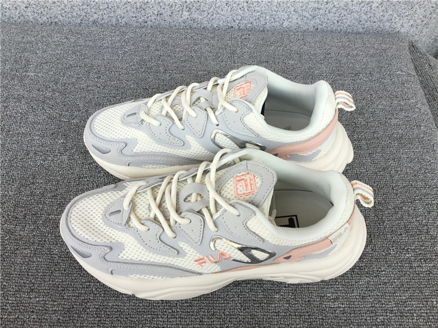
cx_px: 219
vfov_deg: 45.4
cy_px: 164
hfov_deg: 58.4
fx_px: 392
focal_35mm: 31
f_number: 2.4
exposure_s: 1/473
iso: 25
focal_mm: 3.3
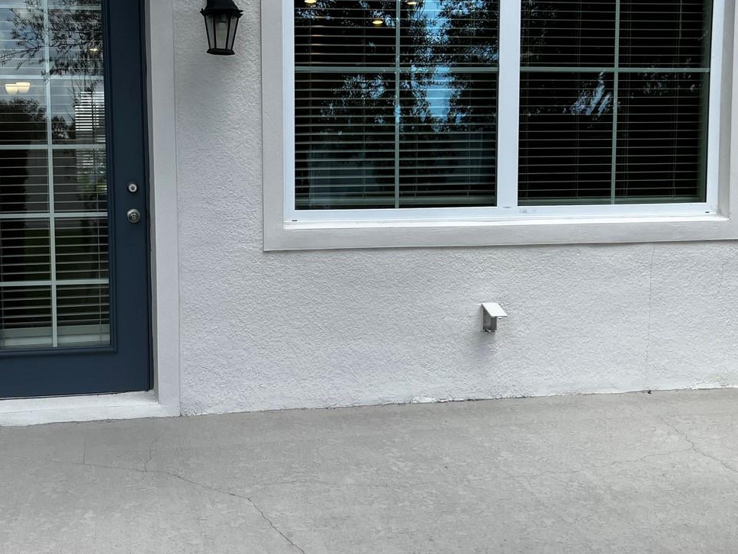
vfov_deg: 33.5
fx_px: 917
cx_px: 282
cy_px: 231
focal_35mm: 43
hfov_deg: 43.5
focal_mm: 5.1
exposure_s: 1/1294
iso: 50
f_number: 1.6
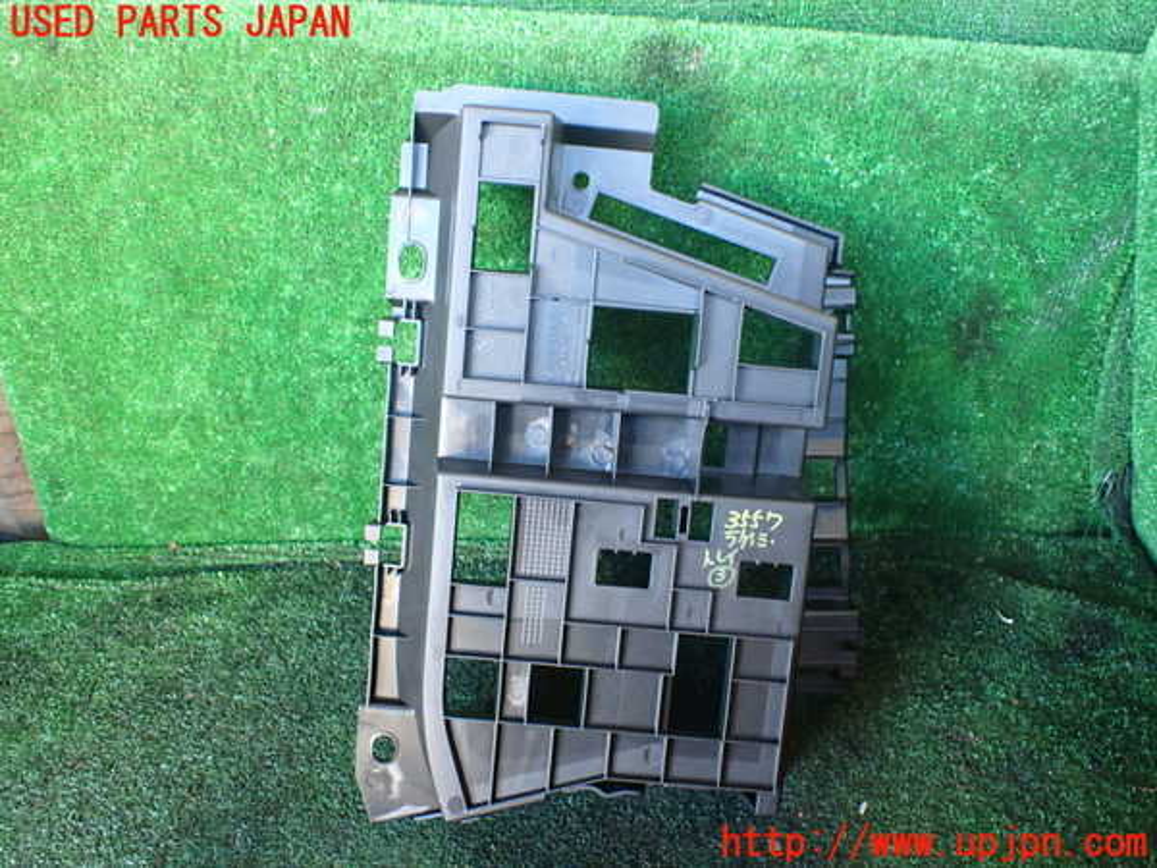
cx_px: 578
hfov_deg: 60.0
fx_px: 1003
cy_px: 434
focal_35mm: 30
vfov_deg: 46.8
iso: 800
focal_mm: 5.4
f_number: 2.3
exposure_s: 1/60
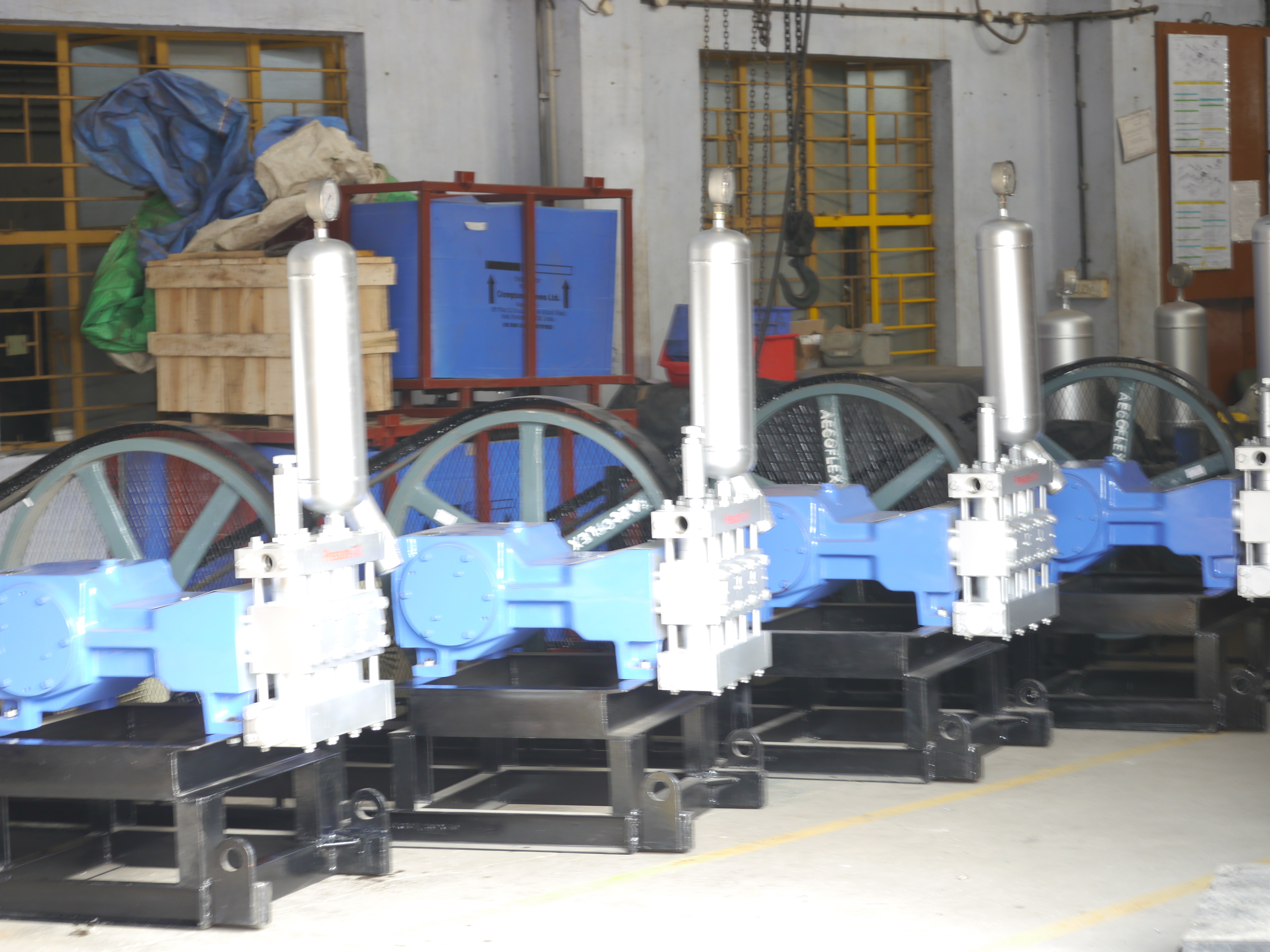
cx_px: 635
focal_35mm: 90
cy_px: 476
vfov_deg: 16.4
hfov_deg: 21.8
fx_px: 3302
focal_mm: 45
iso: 160
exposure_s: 1/8
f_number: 4
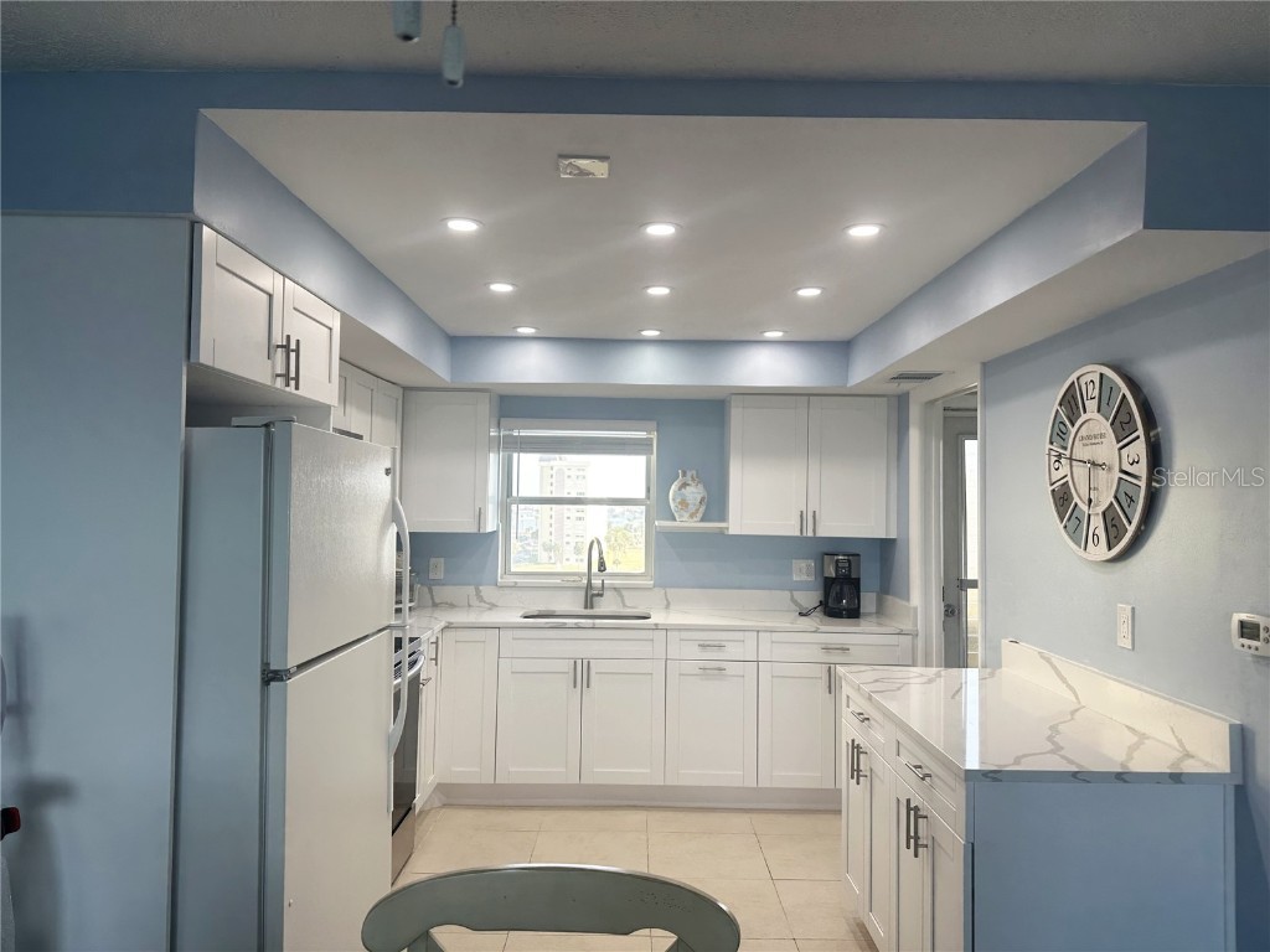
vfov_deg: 56.8
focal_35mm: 24
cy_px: 476
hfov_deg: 71.6
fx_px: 881
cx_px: 635
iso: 64
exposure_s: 1/149
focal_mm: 6.86
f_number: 1.78
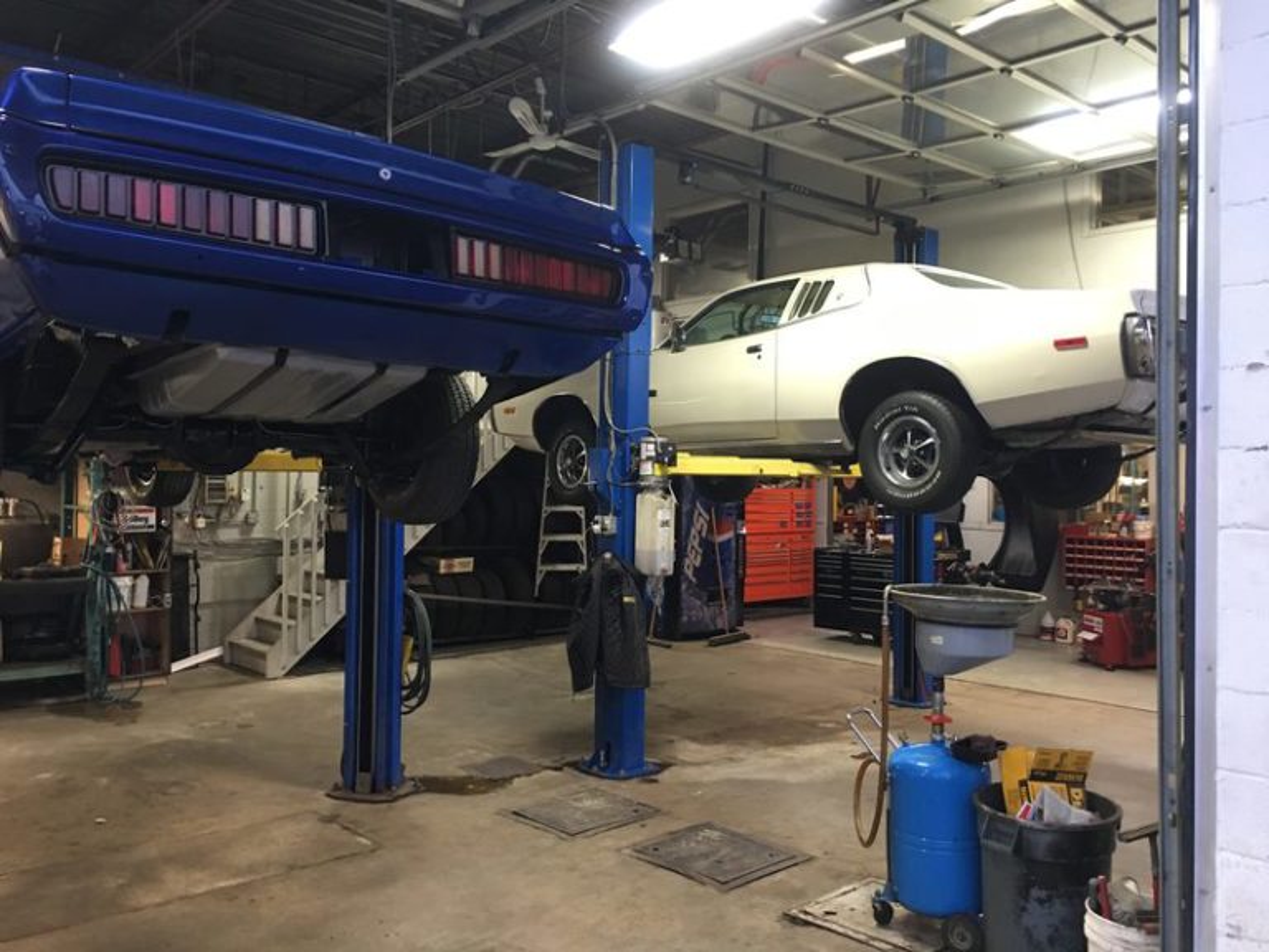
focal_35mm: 29
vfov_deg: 48.2
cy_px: 476
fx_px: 1063
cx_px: 634
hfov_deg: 61.7
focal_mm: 4.15
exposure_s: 1/15
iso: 64
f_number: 2.2
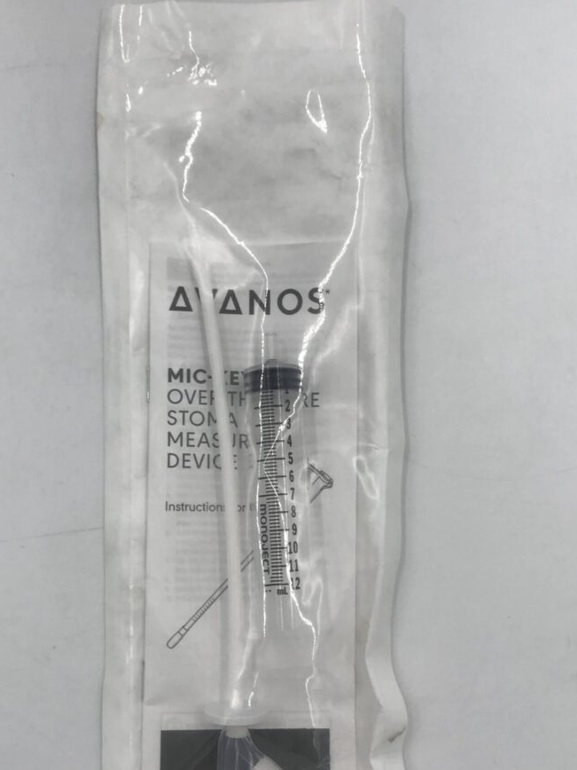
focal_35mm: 43
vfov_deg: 43.4
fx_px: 956
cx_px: 277
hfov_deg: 33.6
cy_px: 490
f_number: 1.8
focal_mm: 3.99
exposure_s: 1/215
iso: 20
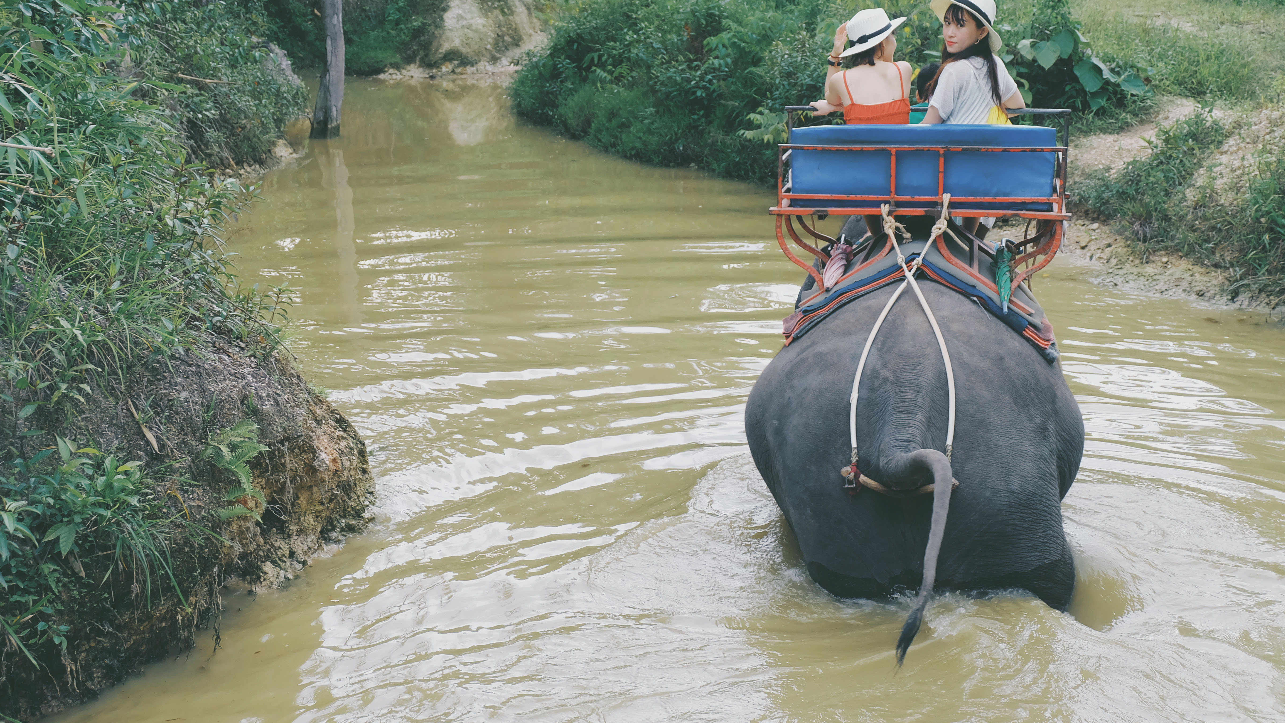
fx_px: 1704
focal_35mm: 50
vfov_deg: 24.0
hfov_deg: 41.3
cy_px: 355
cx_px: 634
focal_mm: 31
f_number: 4.7
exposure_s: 1/180
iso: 800
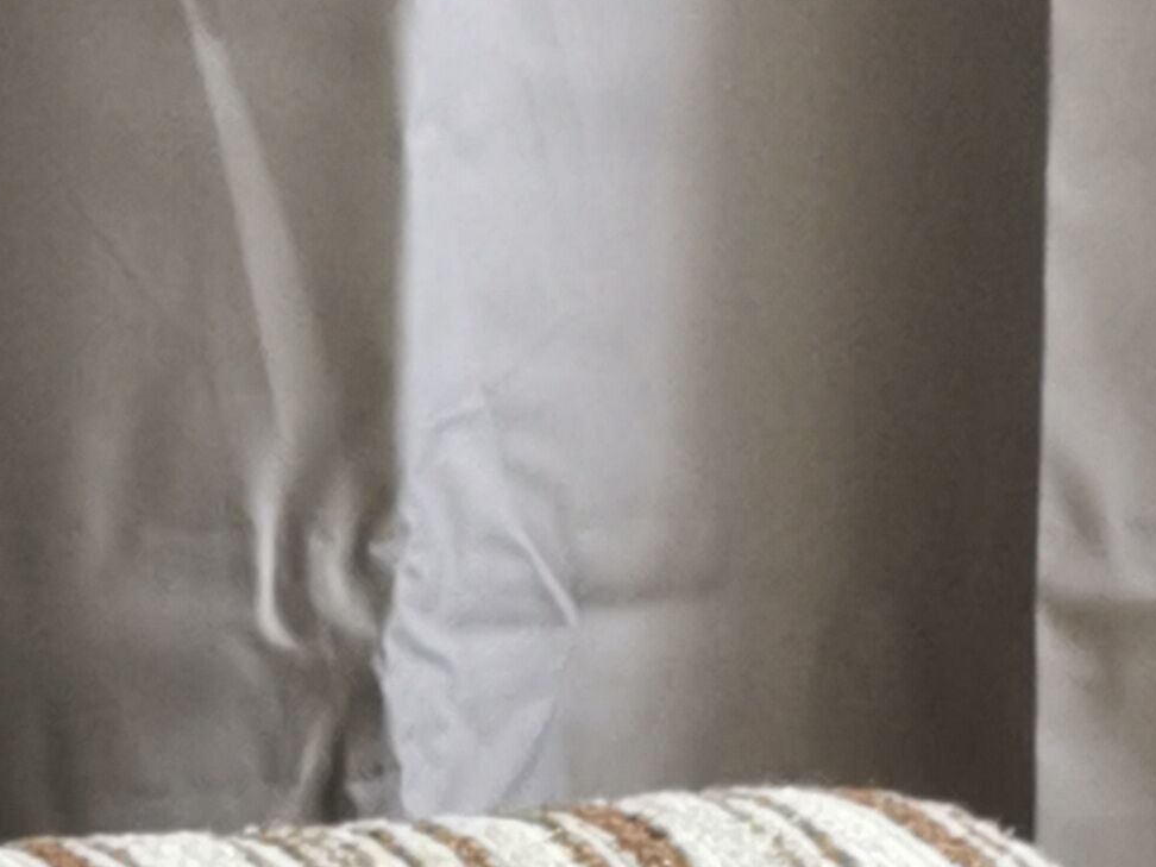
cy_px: 1343
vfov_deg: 6.0
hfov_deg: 8.1
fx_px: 8148
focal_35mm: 244
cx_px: 428
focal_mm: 5.58
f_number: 1.8
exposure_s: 1/100
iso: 125
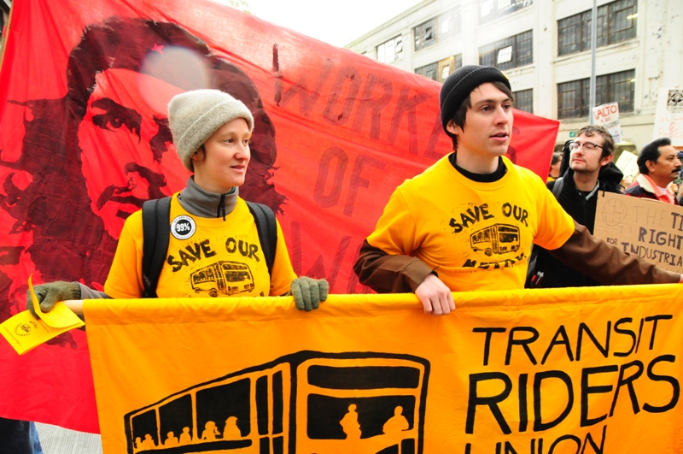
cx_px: 342
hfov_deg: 67.5
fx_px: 512
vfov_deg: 47.8
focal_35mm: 27
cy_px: 227
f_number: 5
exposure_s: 1/125
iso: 1600
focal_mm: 18
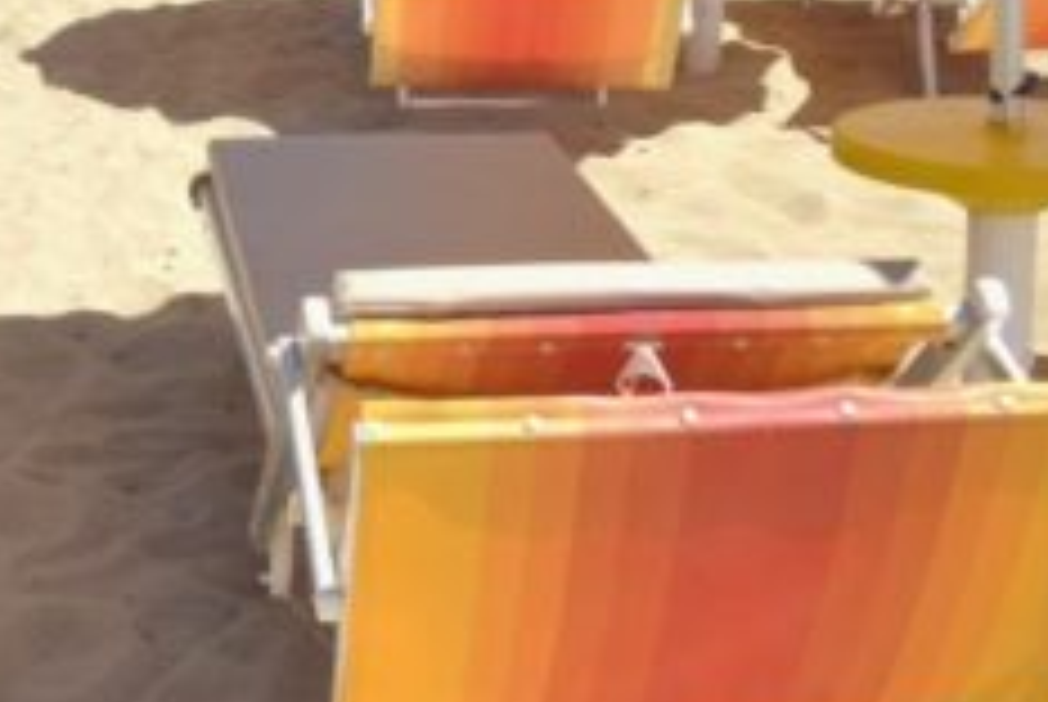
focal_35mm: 79
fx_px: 2303
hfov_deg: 23.2
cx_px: -256
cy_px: -54
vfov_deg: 16.8
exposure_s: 1/800
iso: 400
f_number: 9
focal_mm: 24
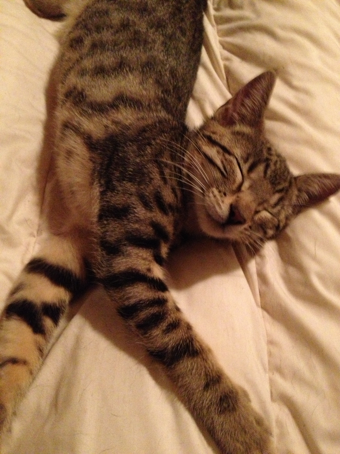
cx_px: 170
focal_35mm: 35
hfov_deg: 40.7
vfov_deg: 52.6
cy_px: 227
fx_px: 458
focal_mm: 4.28
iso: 800
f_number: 2.4
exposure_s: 1/15
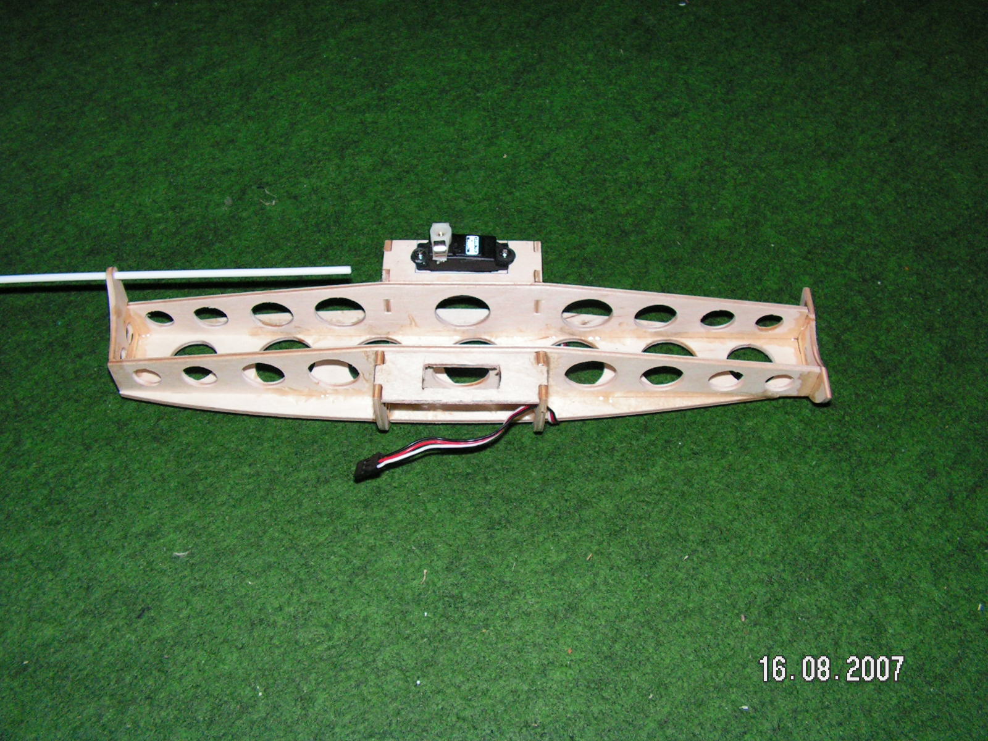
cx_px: 494
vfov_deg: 39.7
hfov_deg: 51.4
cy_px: 370
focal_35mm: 36
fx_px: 1028
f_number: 3.2
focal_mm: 6
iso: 200
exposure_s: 1/40
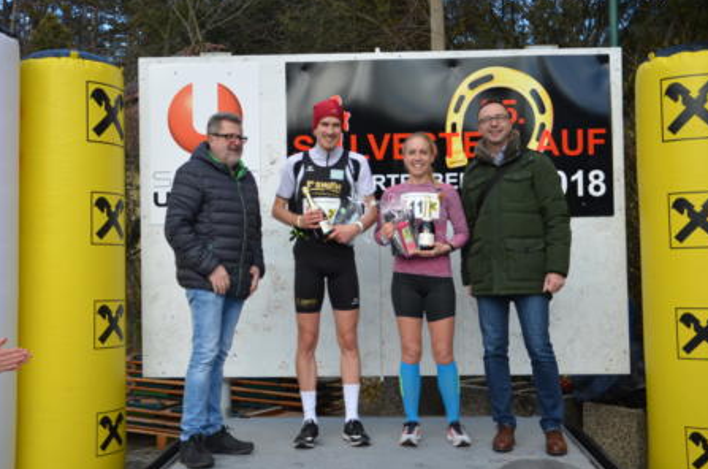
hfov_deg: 42.0
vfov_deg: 28.5
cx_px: 342
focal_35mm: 47
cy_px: 218
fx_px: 922
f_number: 4.8
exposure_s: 1/1000
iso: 400
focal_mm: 28
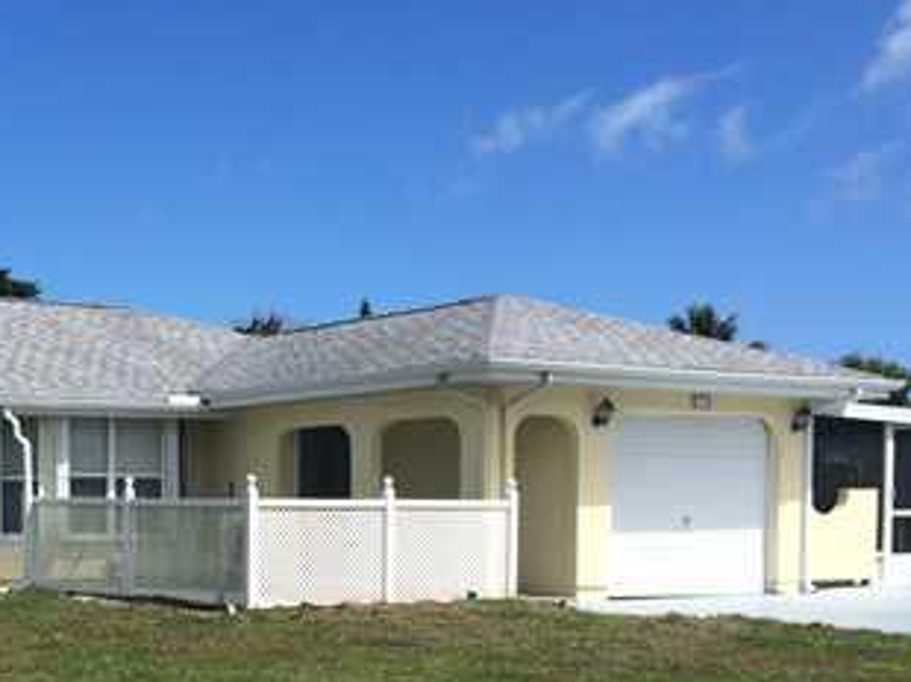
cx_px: 106
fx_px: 1630
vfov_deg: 23.2
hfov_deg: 30.0
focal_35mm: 62
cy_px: 576
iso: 32
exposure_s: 1/2740
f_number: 2.2
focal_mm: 4.12
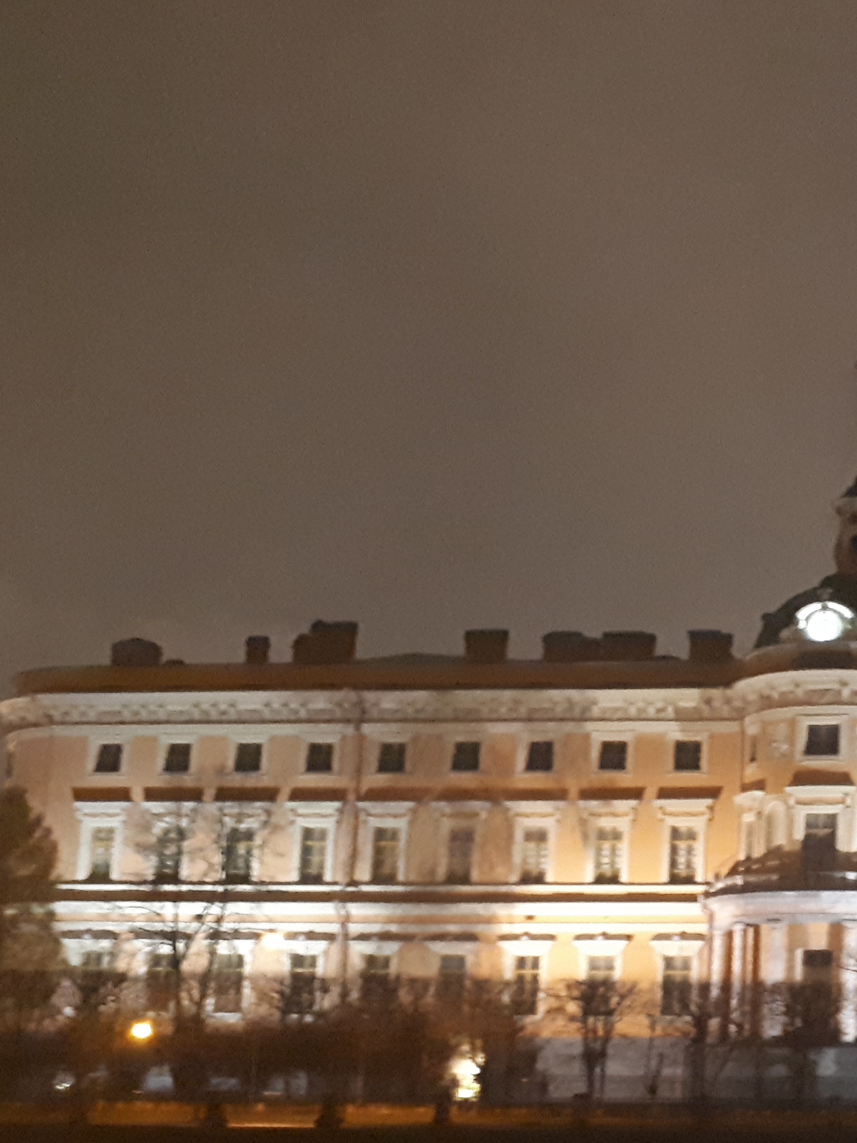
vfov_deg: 31.5
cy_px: 711
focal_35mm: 61
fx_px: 2014
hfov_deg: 22.4
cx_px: 998
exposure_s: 1/10
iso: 1250
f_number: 1.9
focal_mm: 3.6
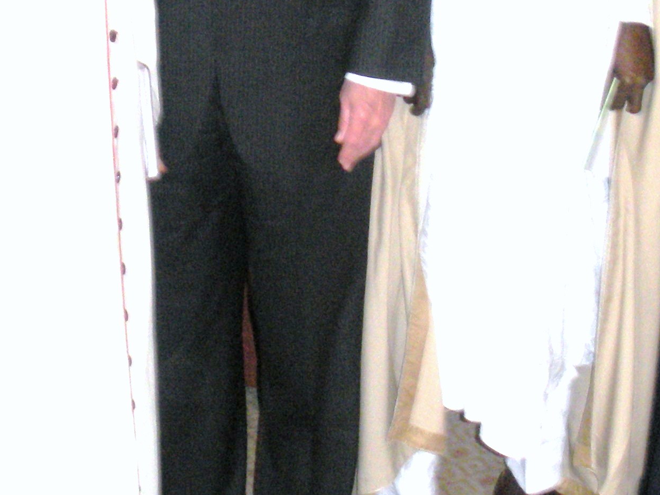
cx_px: 347
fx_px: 2021
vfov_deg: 13.8
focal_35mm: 106
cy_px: 40
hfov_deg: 18.5
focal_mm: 6.3
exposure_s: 1/30
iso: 199
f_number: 3.5
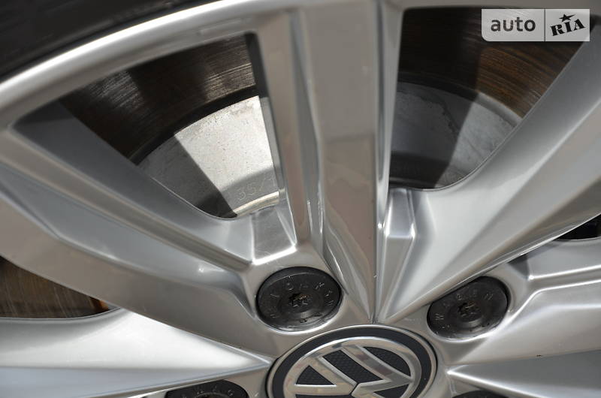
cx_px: 300
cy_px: 199
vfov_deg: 8.7
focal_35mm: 158
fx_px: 2624
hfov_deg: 13.1
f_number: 9
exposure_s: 1/320
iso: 100
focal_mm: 105
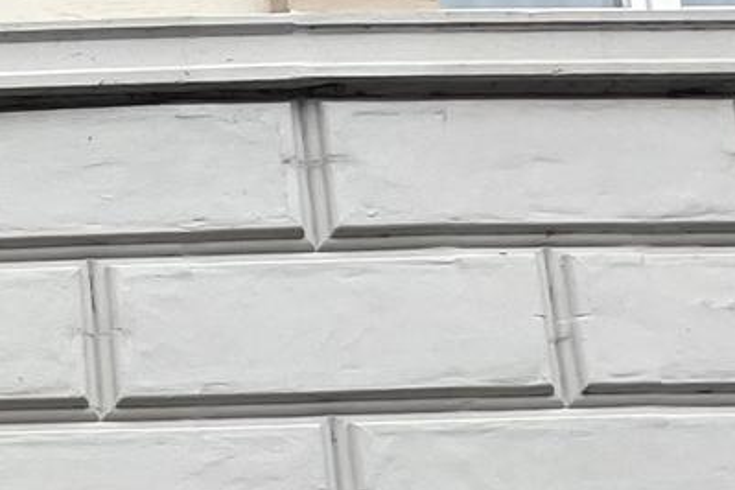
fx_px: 2654
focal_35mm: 130
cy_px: 1271
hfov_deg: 12.9
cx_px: -901
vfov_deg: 9.2
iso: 50
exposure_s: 1/342
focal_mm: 5.1
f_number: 1.6
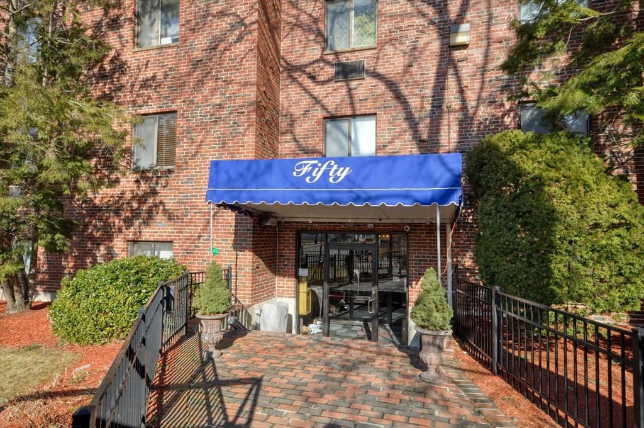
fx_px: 375
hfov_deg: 81.3
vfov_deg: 59.4
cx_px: 322
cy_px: 214
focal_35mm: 21
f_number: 9
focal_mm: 14
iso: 400
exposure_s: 1/250
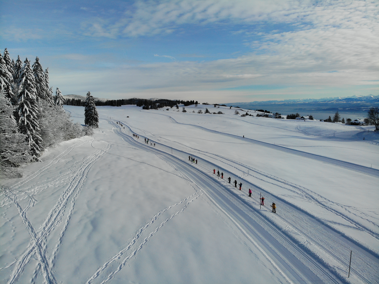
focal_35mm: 24
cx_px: 190
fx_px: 263
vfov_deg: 56.8
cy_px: 142
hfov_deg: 71.6
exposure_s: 1/1878
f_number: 2.8
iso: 101
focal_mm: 4.5
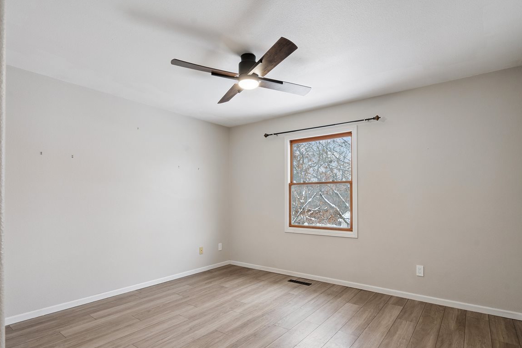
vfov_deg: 64.4
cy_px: 190
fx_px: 275
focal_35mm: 19
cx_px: 262
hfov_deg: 86.9
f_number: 8
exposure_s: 1/20
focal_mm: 17
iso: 500
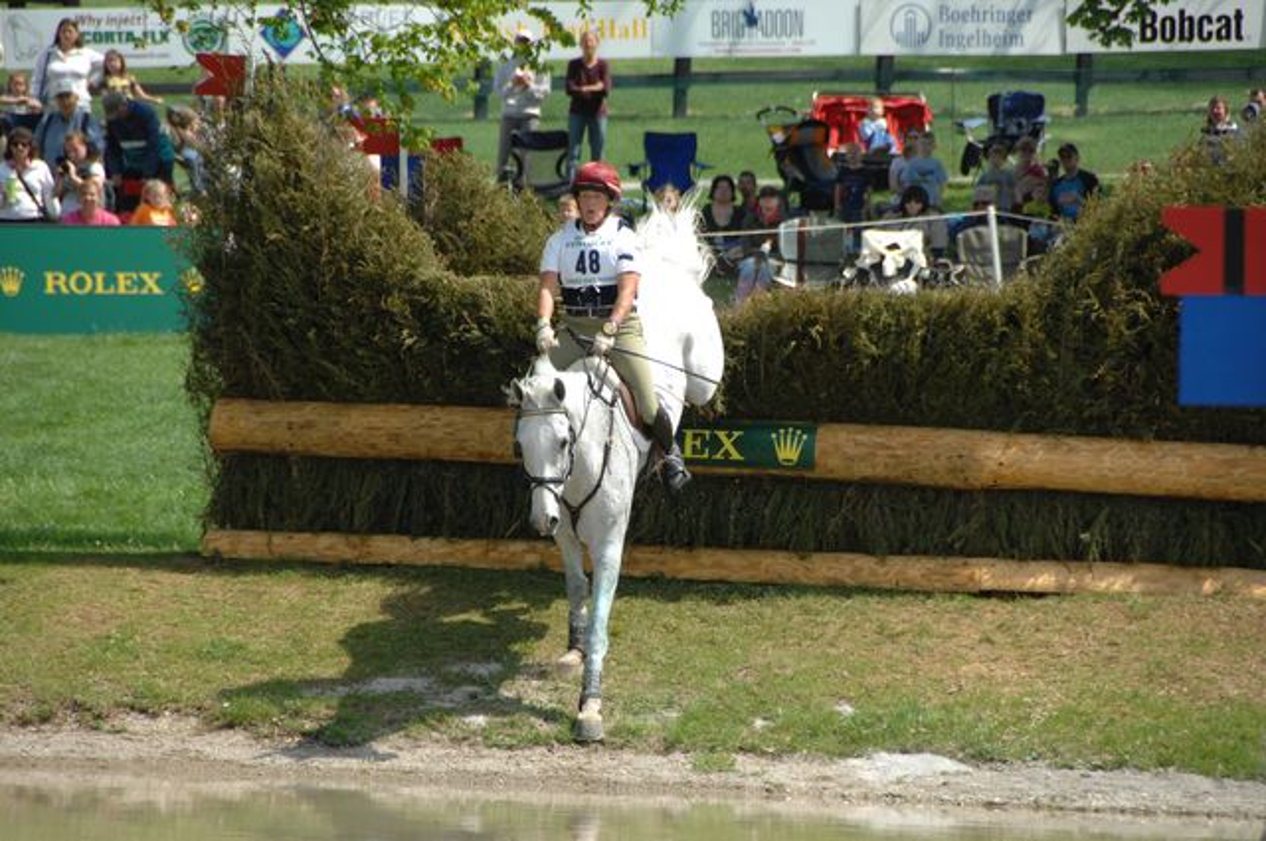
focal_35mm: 300
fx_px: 10537
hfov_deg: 6.9
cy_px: 420
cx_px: 633
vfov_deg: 4.6
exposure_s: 1/1000
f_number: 6
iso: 500
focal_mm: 200
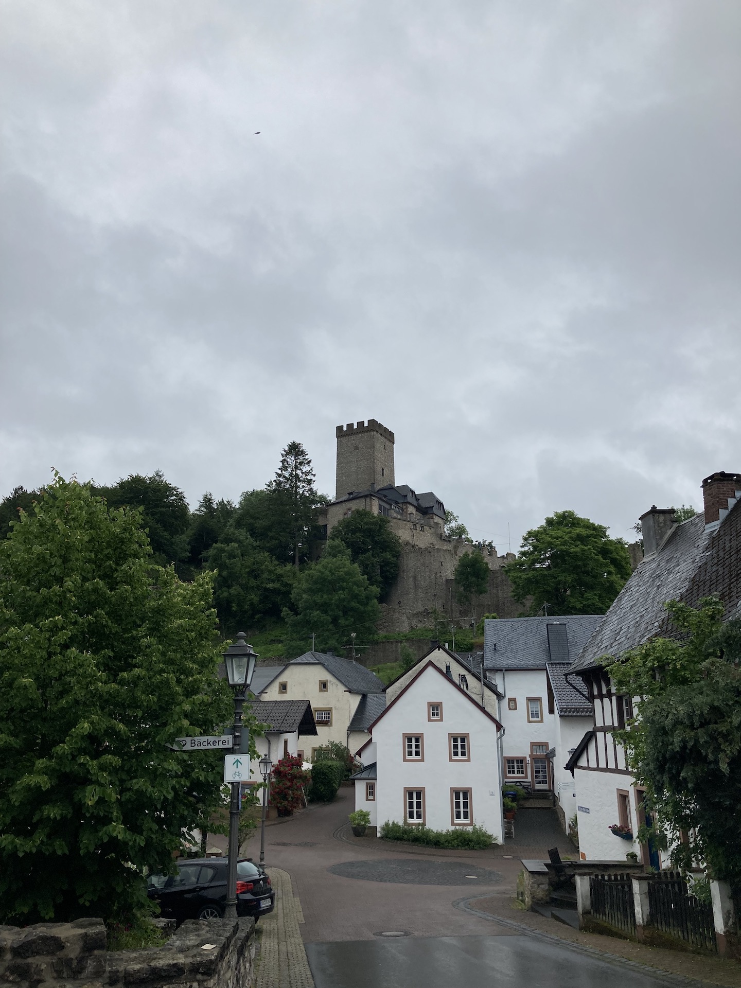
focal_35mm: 28
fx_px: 799
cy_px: 494
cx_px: 370
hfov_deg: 49.7
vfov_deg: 63.4
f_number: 1.8
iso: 20
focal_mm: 3.99
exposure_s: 1/3690
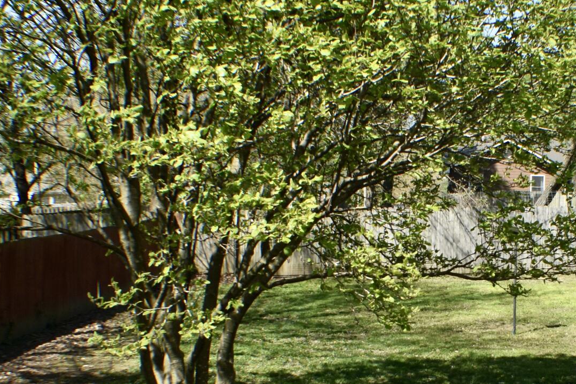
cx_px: 452
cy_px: 284
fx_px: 1670
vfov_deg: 13.1
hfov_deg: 19.4
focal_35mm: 104
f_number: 8
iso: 280
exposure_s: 1/500
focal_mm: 25
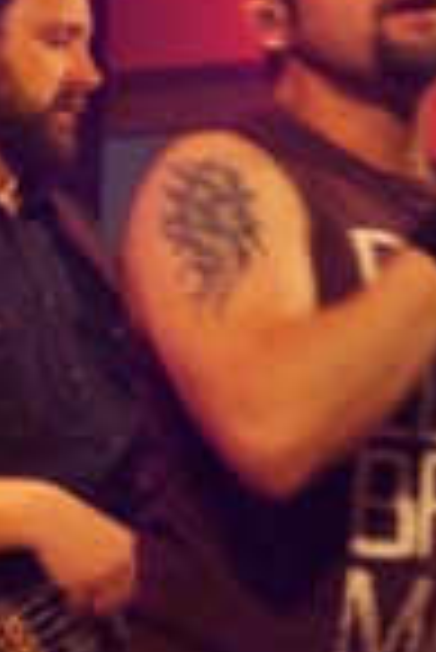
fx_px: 3779
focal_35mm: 209
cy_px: 279
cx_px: 310
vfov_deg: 9.9
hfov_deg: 6.6
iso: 5000
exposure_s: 1/80
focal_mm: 45
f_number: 5.6
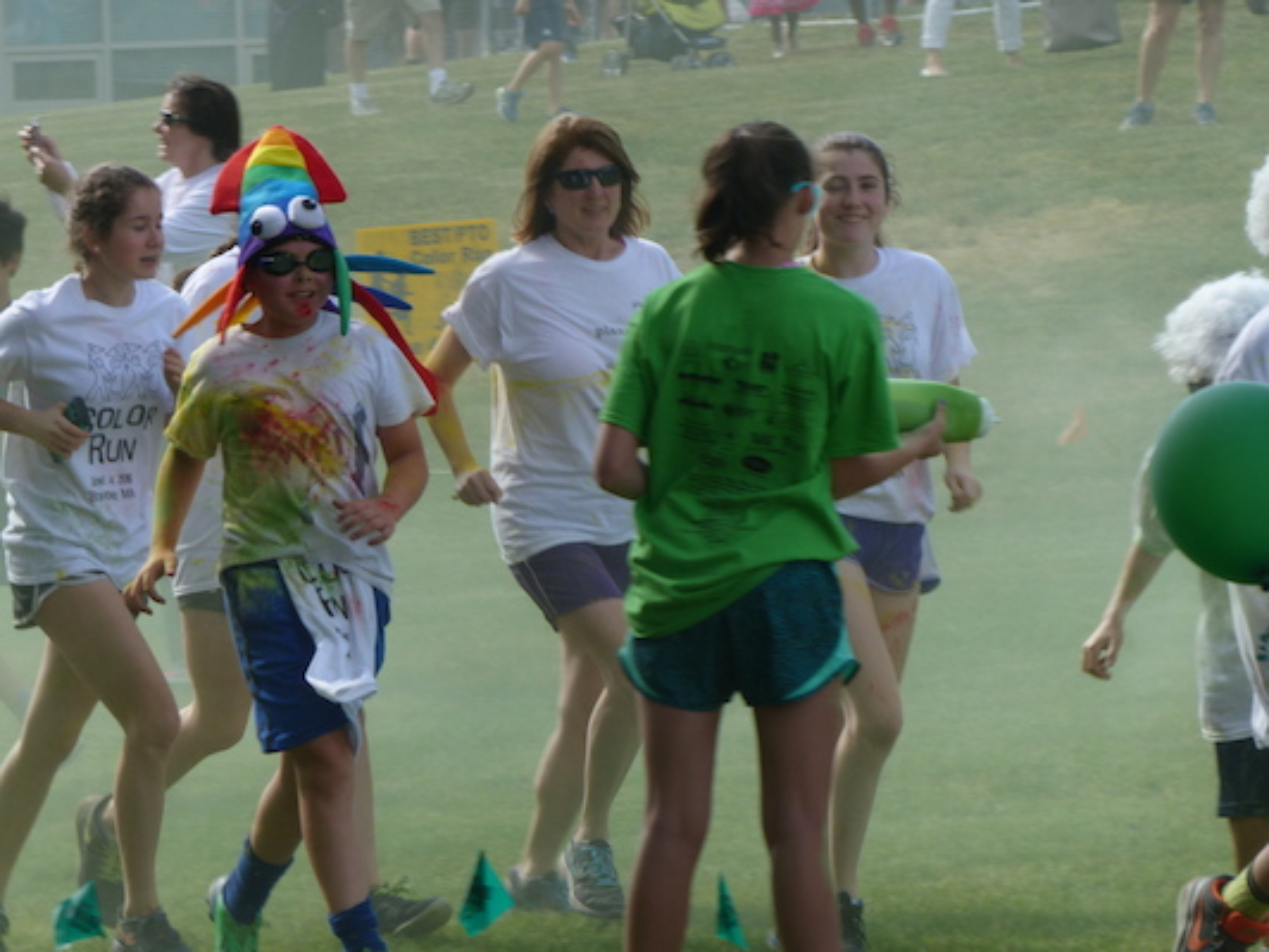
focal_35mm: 303
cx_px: 634
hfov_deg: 6.5
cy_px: 476
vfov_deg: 4.9
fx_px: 11110
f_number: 4
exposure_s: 1/200
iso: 100
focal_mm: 54.5
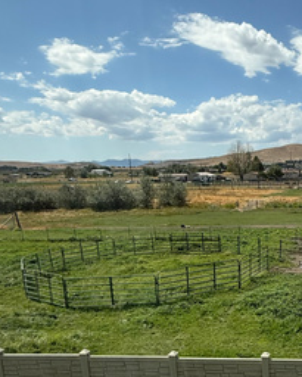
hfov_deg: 32.0
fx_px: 458
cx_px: 337
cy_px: 259
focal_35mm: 41
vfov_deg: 44.0
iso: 50
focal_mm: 2.22
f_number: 2.2
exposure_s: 1/1698
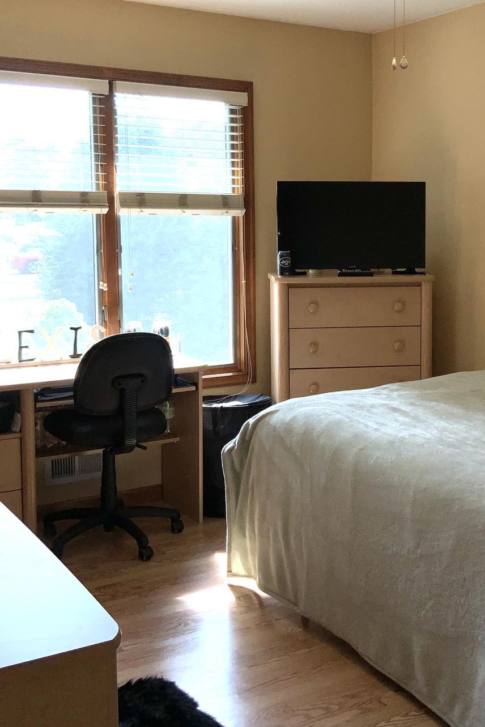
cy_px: 318
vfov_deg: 41.8
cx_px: 361
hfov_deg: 28.3
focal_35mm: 47
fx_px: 949
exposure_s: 1/237
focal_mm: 3
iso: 16
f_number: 1.8
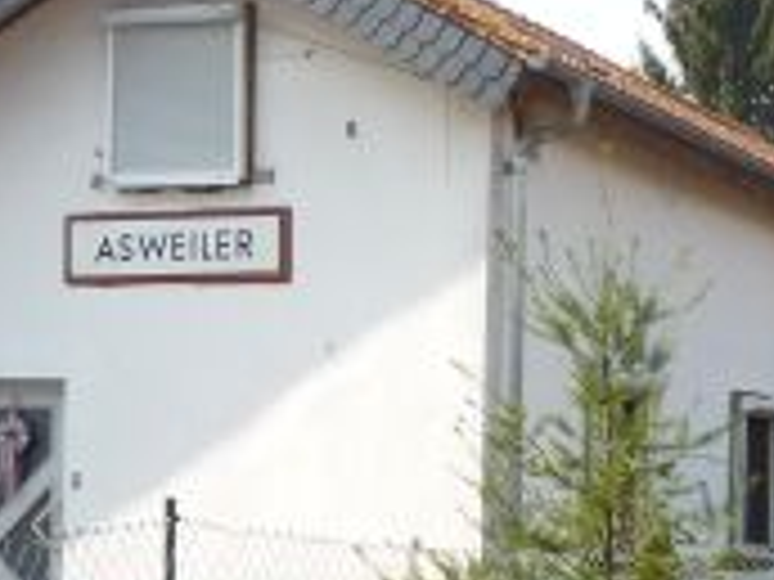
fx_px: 2661
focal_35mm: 119
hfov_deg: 16.3
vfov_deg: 12.3
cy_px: 549
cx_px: 742
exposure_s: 1/320
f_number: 4
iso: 100
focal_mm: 5.2
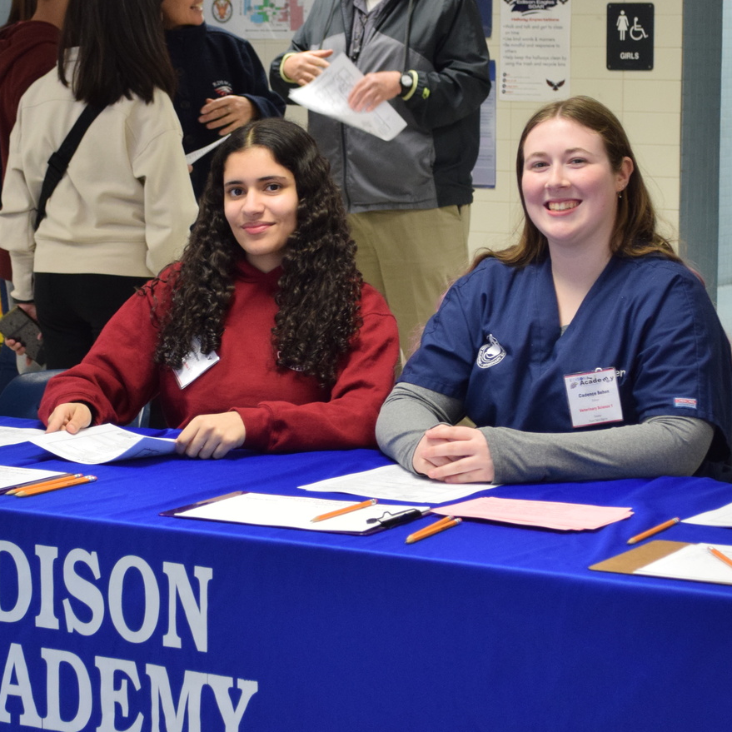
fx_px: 2775
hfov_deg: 15.0
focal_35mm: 116
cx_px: 380
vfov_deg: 15.0
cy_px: 324
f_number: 5.3
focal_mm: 40
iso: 720
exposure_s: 1/60
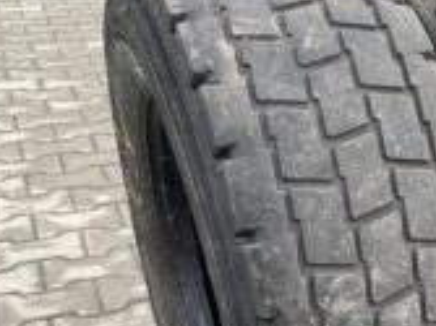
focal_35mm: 67
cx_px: 525
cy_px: 265
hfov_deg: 25.9
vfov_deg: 21.6
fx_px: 843
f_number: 1.8
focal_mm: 4.25
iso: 64
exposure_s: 1/122
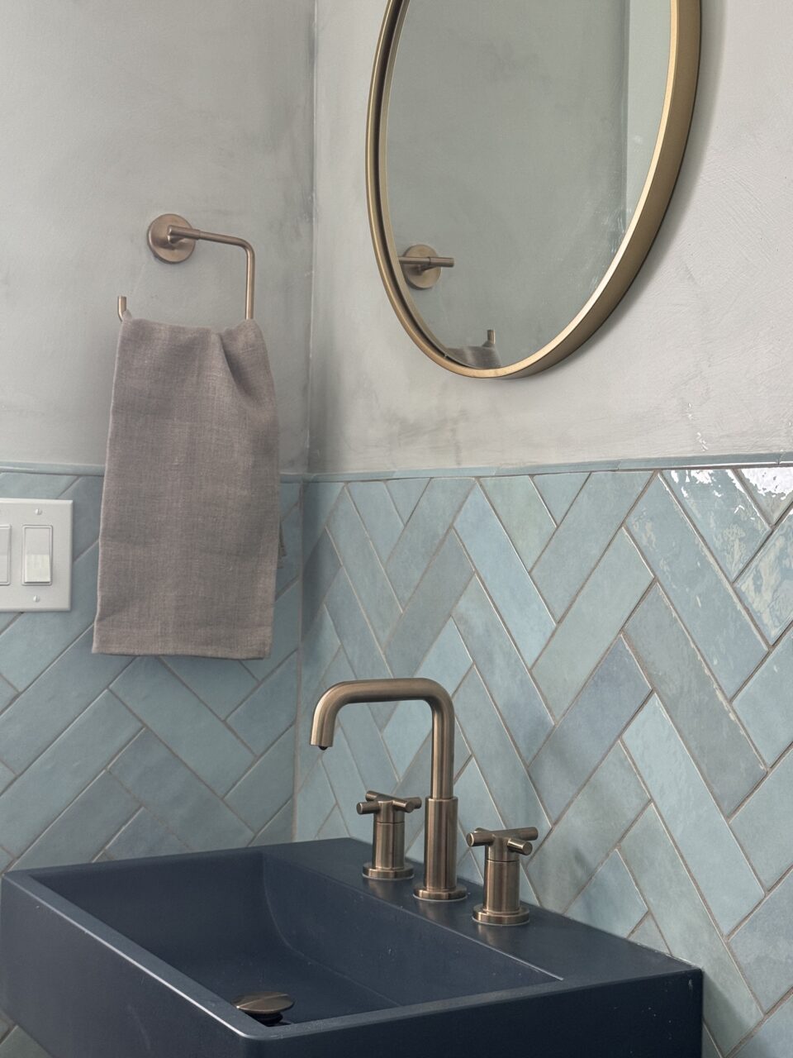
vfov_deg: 39.7
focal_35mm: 48
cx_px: 396
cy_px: 529
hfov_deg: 30.3
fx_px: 1466
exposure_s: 1/60
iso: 100
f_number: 1.78
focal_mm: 6.76
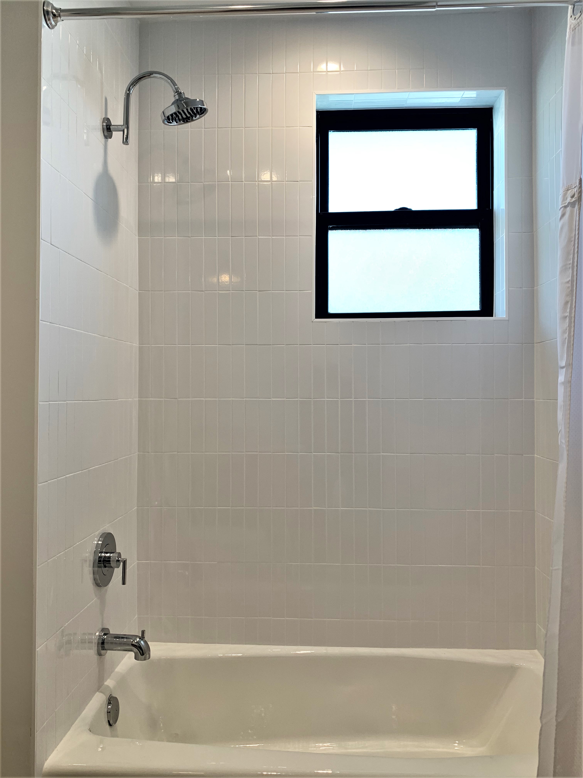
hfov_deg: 53.1
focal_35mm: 26
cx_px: 292
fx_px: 584
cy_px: 389
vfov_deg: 67.3
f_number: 1.8
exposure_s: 1/120
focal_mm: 4.25
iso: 50
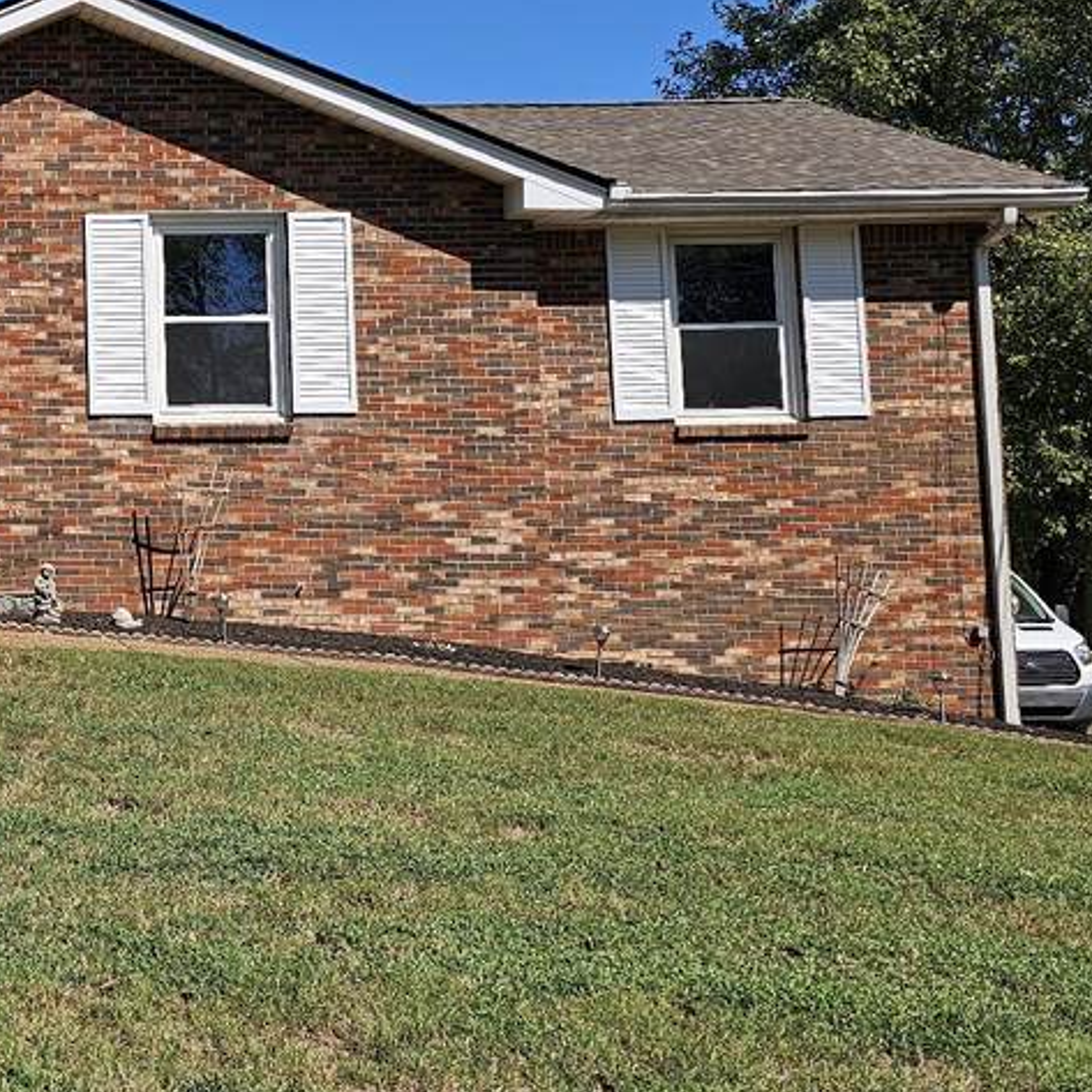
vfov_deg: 30.9
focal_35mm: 55
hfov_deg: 28.6
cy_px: 392
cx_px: -69
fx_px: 1963
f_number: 1.7
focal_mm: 6.3
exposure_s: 1/992
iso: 10
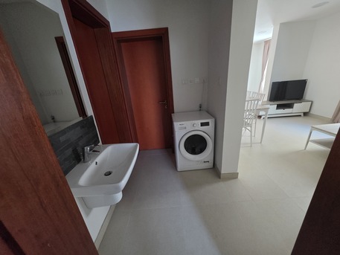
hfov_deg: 106.2
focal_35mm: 13
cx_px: 170
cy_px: 128
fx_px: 128
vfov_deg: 89.9
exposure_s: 1/50
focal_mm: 2.2
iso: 1000
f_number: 1.9
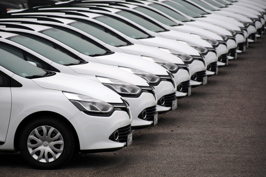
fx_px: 1551
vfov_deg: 6.5
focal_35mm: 210
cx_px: 133
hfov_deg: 9.8
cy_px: 88
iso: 500
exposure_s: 1/125
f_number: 5.6
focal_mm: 140
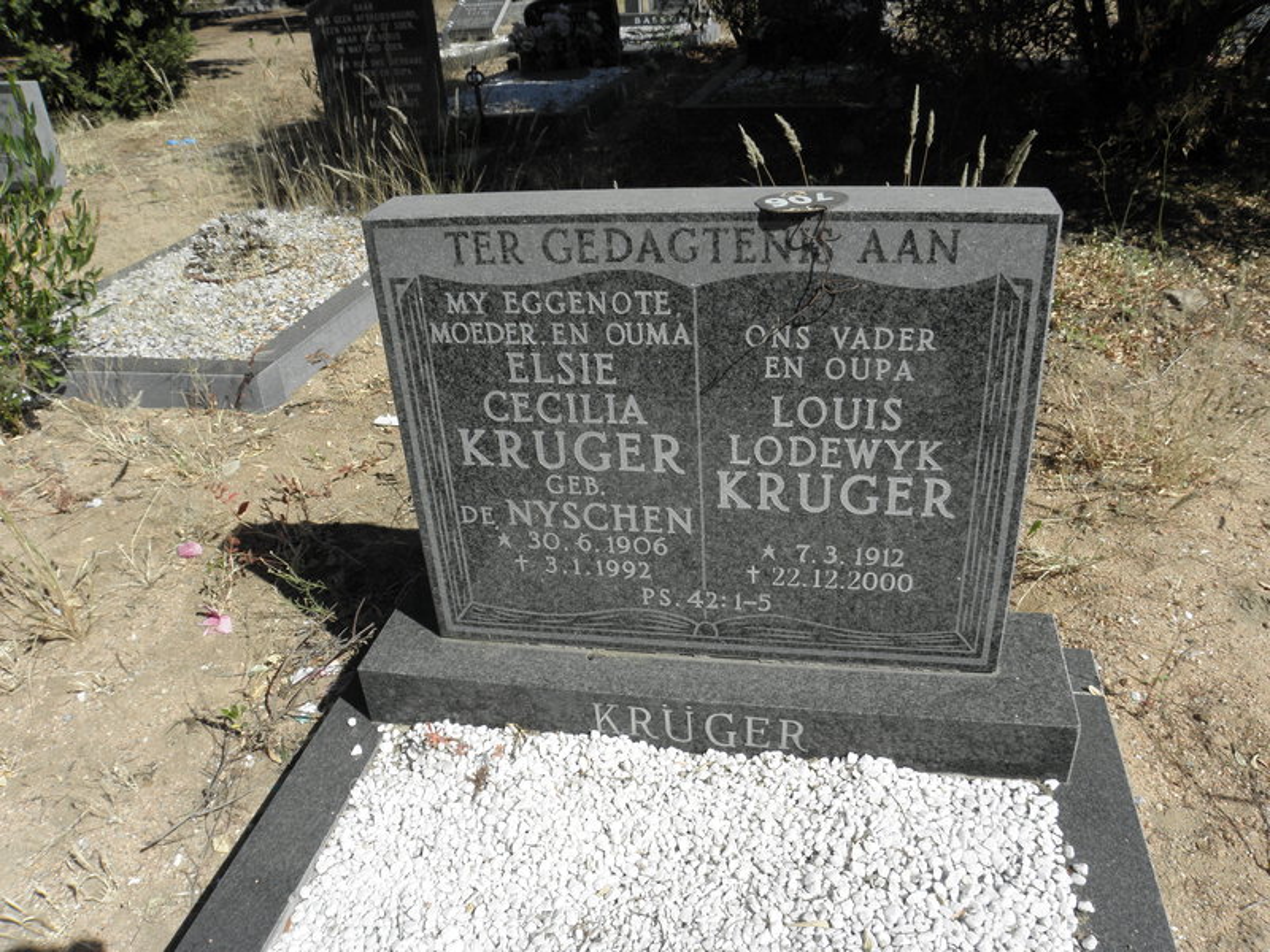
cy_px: 476
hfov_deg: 67.3
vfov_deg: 53.1
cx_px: 635
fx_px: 954
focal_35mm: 26
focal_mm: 4.6
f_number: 5.6
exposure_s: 1/320
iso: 64
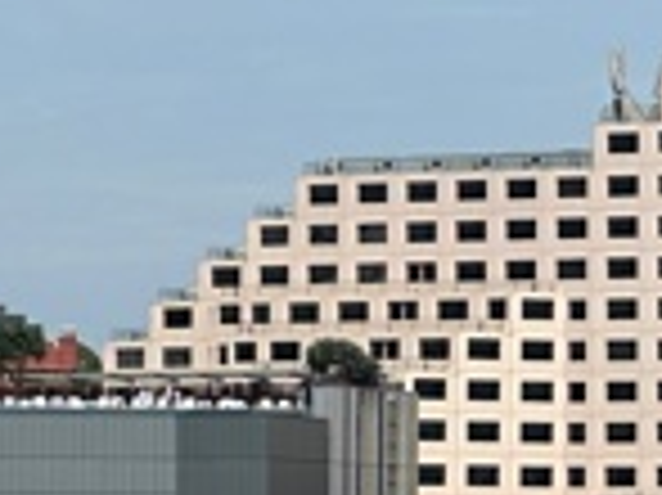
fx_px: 6420
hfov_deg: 5.9
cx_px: 428
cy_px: 716
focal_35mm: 336
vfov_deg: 4.4
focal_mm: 9
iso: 32
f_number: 2.8
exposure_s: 1/834
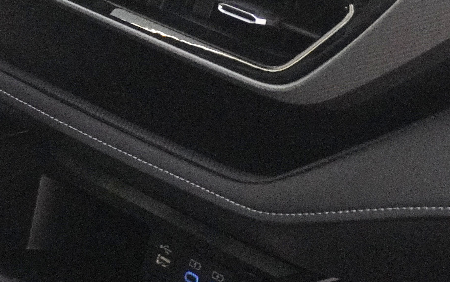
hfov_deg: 11.8
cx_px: -34
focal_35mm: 176
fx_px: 2155
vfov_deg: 7.3
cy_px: -171
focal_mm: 35
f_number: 6.3
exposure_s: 1/80
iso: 6400
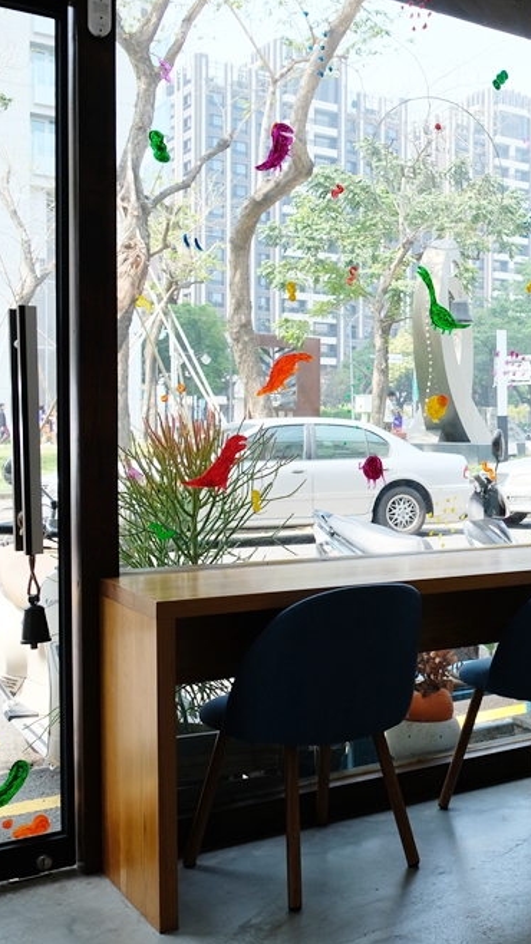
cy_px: 476
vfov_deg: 47.4
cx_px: 680
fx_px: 1077
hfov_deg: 24.4
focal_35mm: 43
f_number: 6.4
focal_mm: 18
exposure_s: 1/125
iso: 400
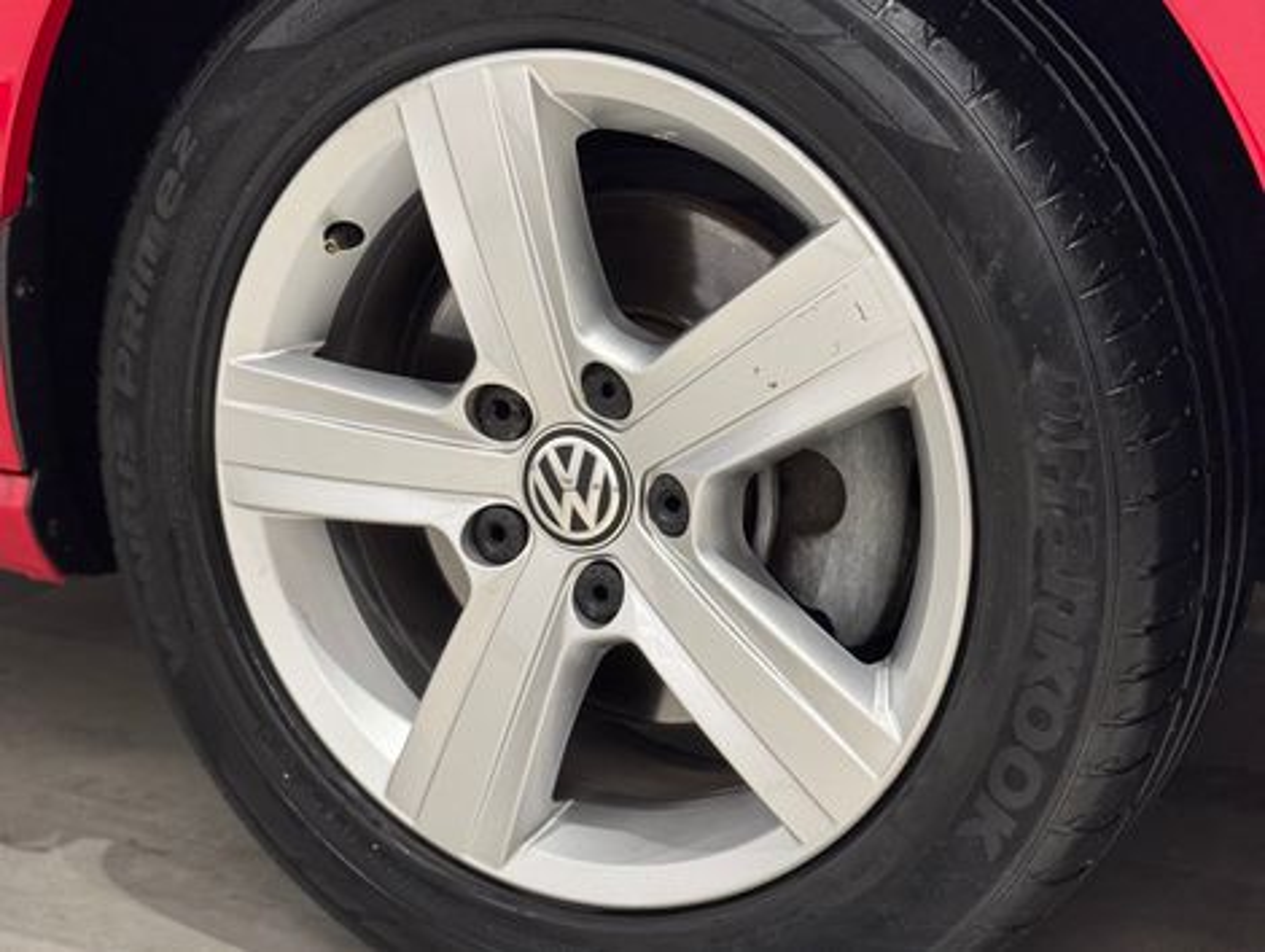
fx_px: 1757
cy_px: 476
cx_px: 632
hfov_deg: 39.6
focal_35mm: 48
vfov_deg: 30.3
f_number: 1.78
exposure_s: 1/40
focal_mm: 6.76
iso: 500
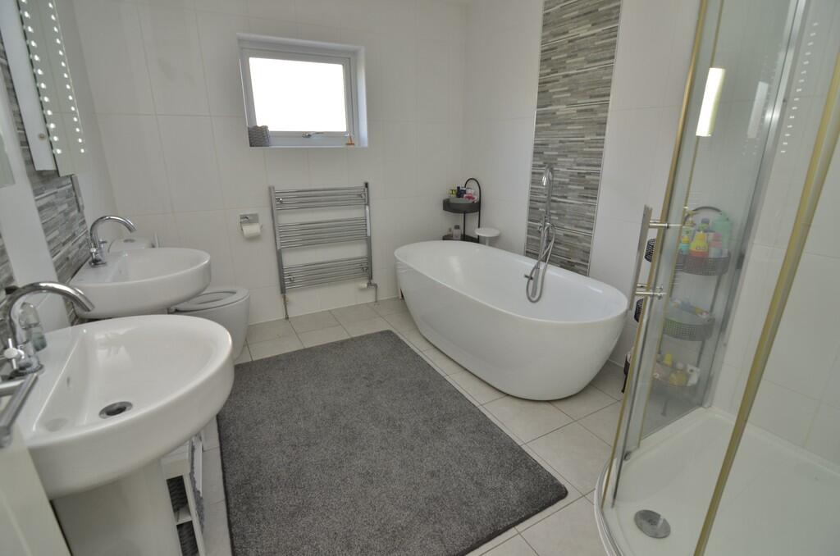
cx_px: 420
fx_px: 384
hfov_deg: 95.1
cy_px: 278
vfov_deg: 71.8
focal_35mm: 16
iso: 400
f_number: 5.6
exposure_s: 1/60
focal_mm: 11
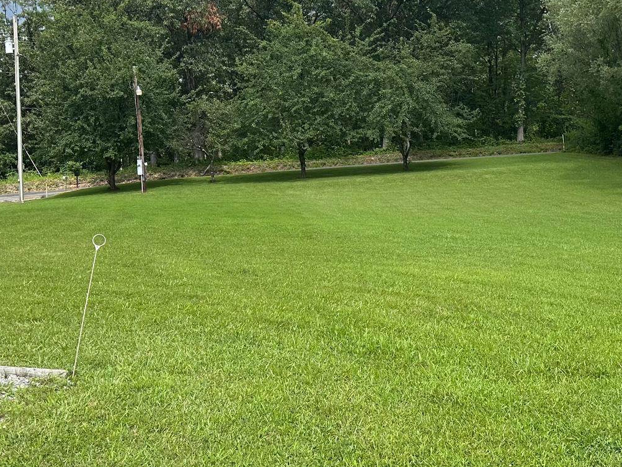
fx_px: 880
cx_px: 342
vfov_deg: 29.5
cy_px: 167
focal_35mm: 49
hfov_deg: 38.9
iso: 80
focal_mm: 6.86
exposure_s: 1/3861
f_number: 1.78
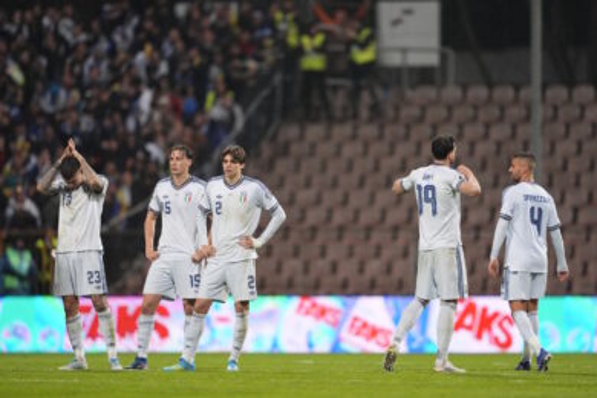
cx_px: 298
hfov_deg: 5.2
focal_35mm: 400
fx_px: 6633
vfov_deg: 3.4
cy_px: 199
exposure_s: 1/1250
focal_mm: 400
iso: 2500
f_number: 2.8
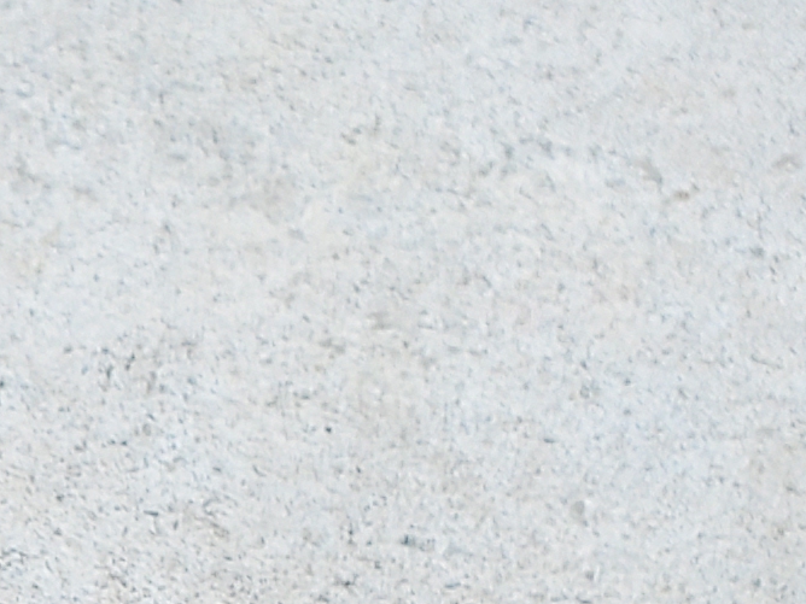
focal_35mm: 157
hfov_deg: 12.2
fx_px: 3656
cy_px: 1439
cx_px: -243
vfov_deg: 8.6
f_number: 2.4
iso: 50
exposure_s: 1/148
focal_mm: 4.3
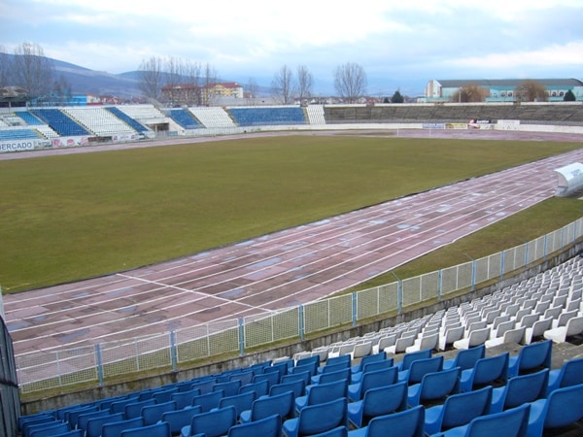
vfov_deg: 40.7
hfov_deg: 52.6
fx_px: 589
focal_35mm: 35
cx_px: 292
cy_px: 218
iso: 80
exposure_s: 1/100
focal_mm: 5.8
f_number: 2.8
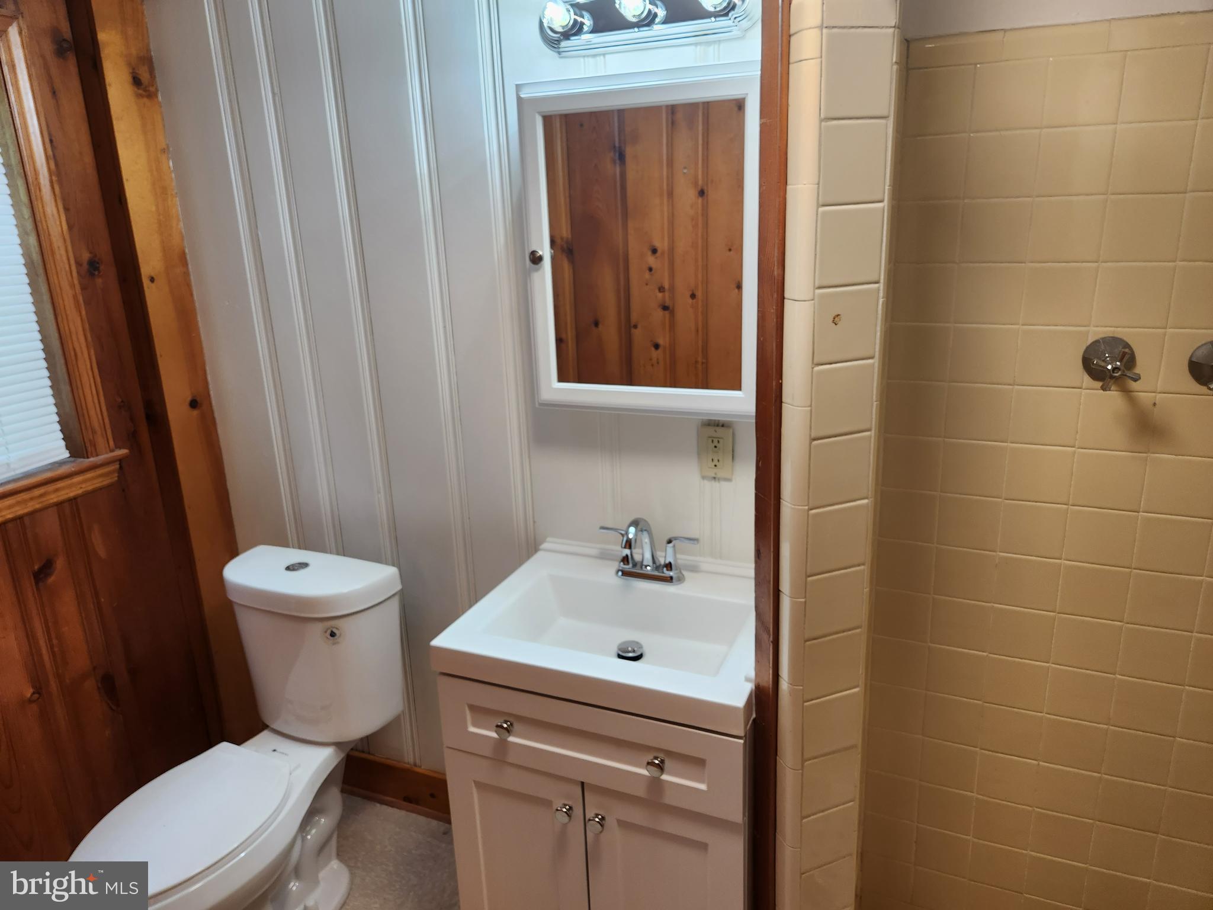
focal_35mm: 23
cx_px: 606
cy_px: 455
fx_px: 806
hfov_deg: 73.9
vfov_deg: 58.9
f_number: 1.8
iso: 125
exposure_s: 1/120
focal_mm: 5.4
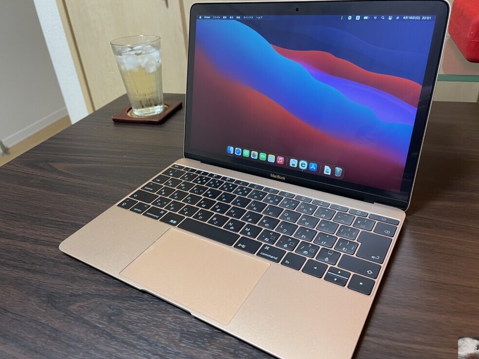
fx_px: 374
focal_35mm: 27
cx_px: 234
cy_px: 175
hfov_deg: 65.3
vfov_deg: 51.4
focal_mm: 5.1
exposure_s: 1/60
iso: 250
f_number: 1.6
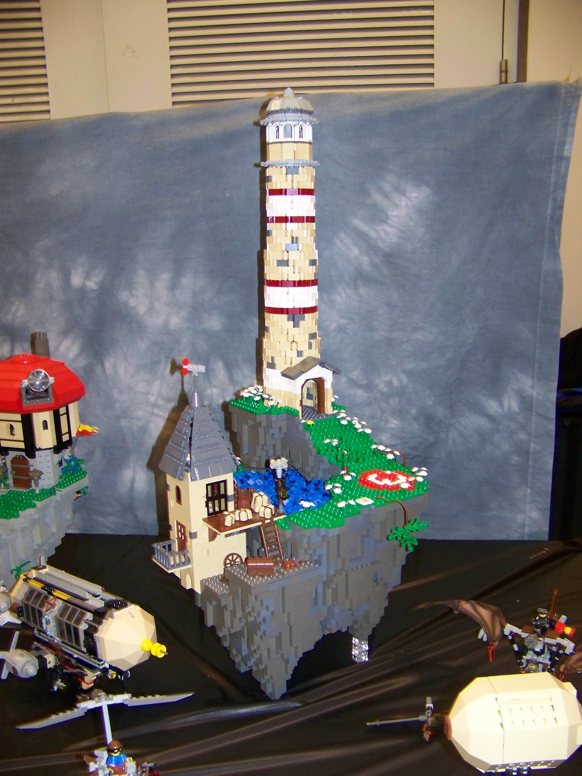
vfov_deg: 51.4
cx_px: 291
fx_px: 807
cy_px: 388
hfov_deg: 39.7
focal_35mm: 36
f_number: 2.8
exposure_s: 1/30
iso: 200
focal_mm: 5.85
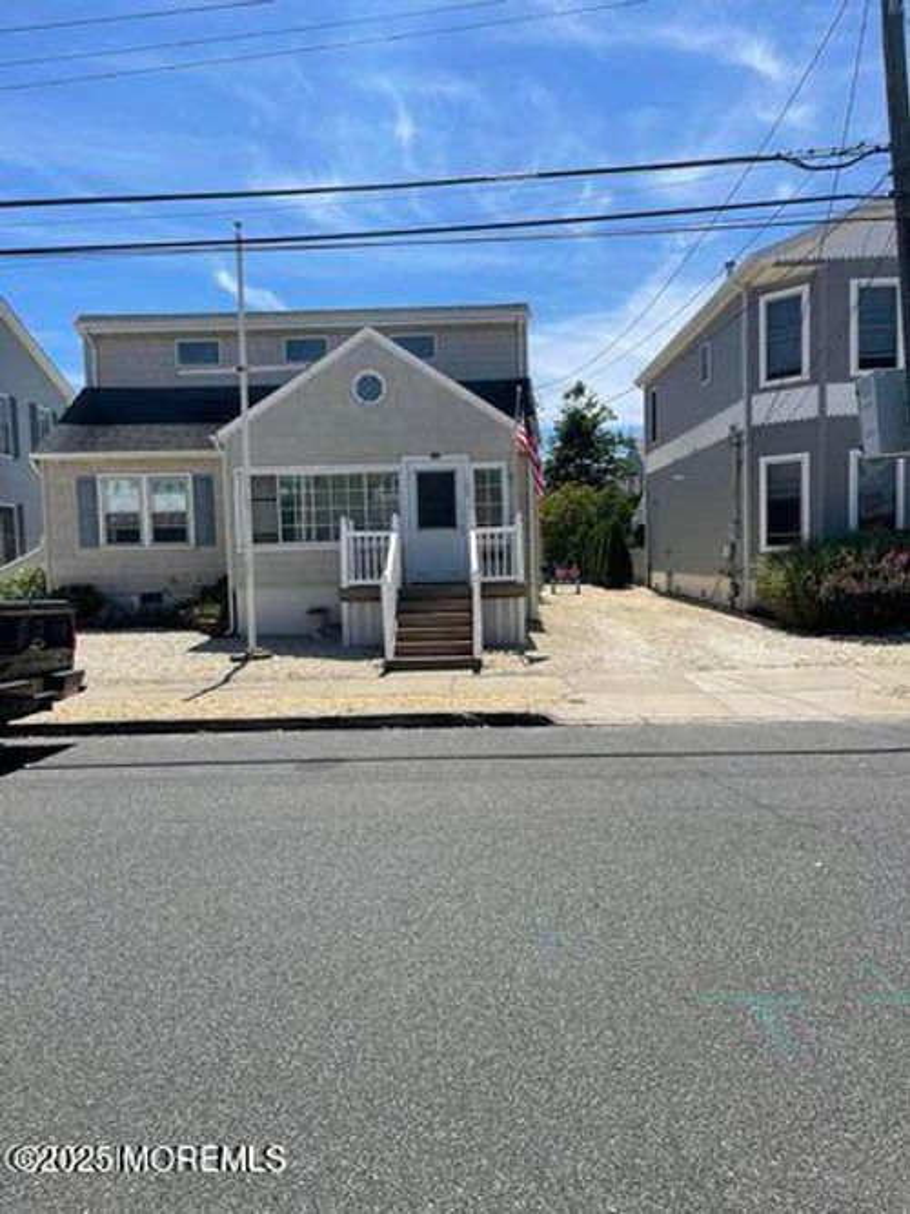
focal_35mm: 25
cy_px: 607
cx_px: 455
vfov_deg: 69.4
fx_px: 877
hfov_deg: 54.9
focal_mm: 5.1
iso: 32
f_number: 1.6
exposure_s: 1/4902
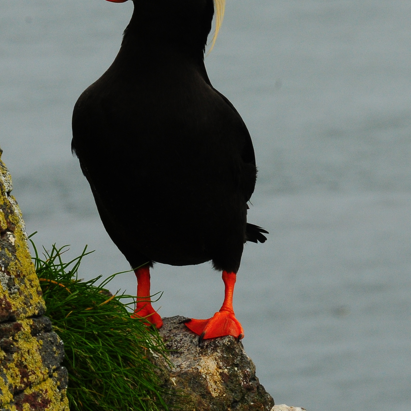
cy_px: 131
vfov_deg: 3.9
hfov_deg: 3.9
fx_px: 6046
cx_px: 228
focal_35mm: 450
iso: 640
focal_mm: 135
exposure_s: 1/320
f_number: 16
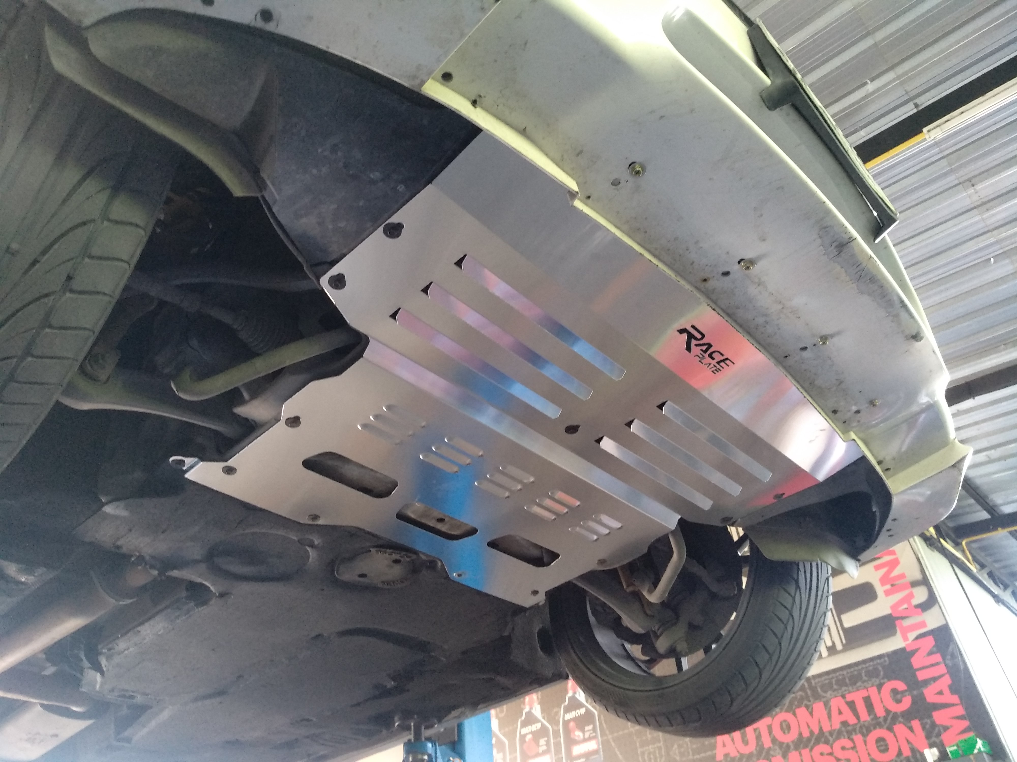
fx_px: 646
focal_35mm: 22
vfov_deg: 61.1
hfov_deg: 76.4
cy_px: 381
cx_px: 508
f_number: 2.2
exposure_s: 1/33
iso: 500
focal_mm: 3.81
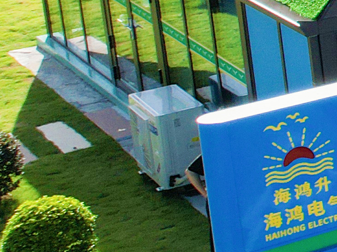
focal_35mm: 158
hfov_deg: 9.2
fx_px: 1537
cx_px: 1097
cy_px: -157
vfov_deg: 9.1
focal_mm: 8.38
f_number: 2.8
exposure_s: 1/2000
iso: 100
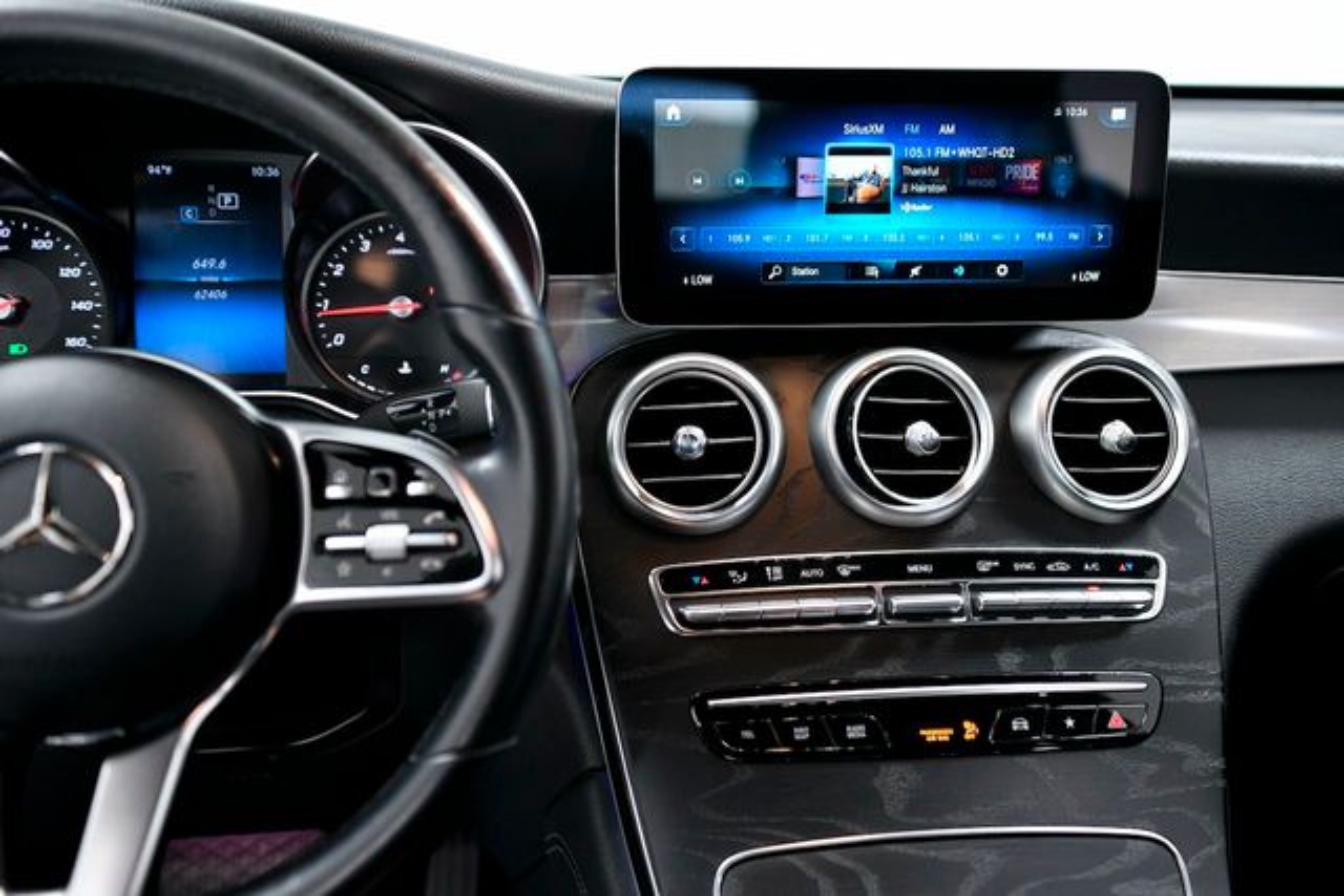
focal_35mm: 40
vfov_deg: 33.4
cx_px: 672
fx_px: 1494
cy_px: 448
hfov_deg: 48.4
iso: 1600
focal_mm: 40
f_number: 3.5
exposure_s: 1/200
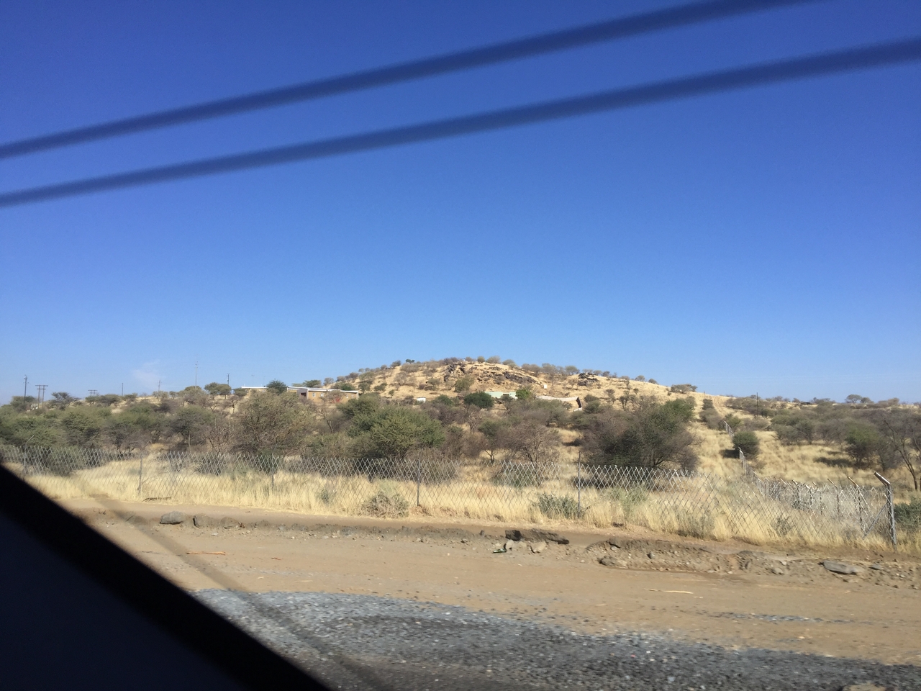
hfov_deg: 61.7
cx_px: 460
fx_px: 772
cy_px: 346
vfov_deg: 48.2
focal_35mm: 29
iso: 32
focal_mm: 4.15
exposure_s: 1/507
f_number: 2.2
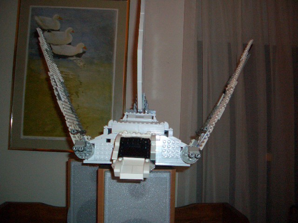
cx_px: 149
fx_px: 301
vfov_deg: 40.7
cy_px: 112
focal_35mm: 35
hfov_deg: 52.6
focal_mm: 5.8
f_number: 2.6
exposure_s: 1/60
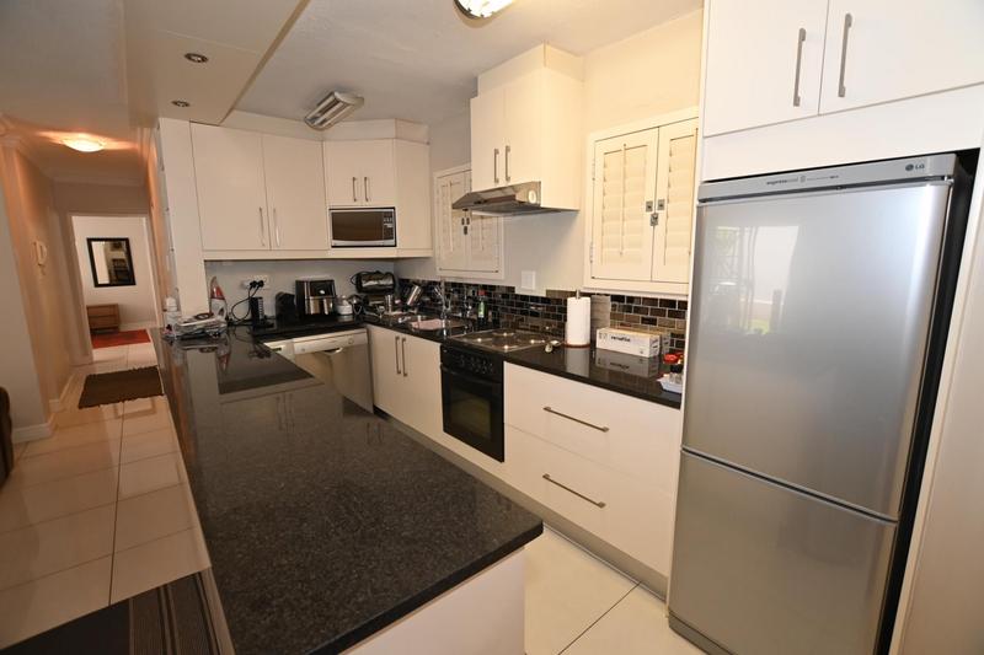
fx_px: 410
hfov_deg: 100.4
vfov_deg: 77.3
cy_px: 328
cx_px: 492
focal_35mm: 15
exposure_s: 1/60
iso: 640
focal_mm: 10
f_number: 4
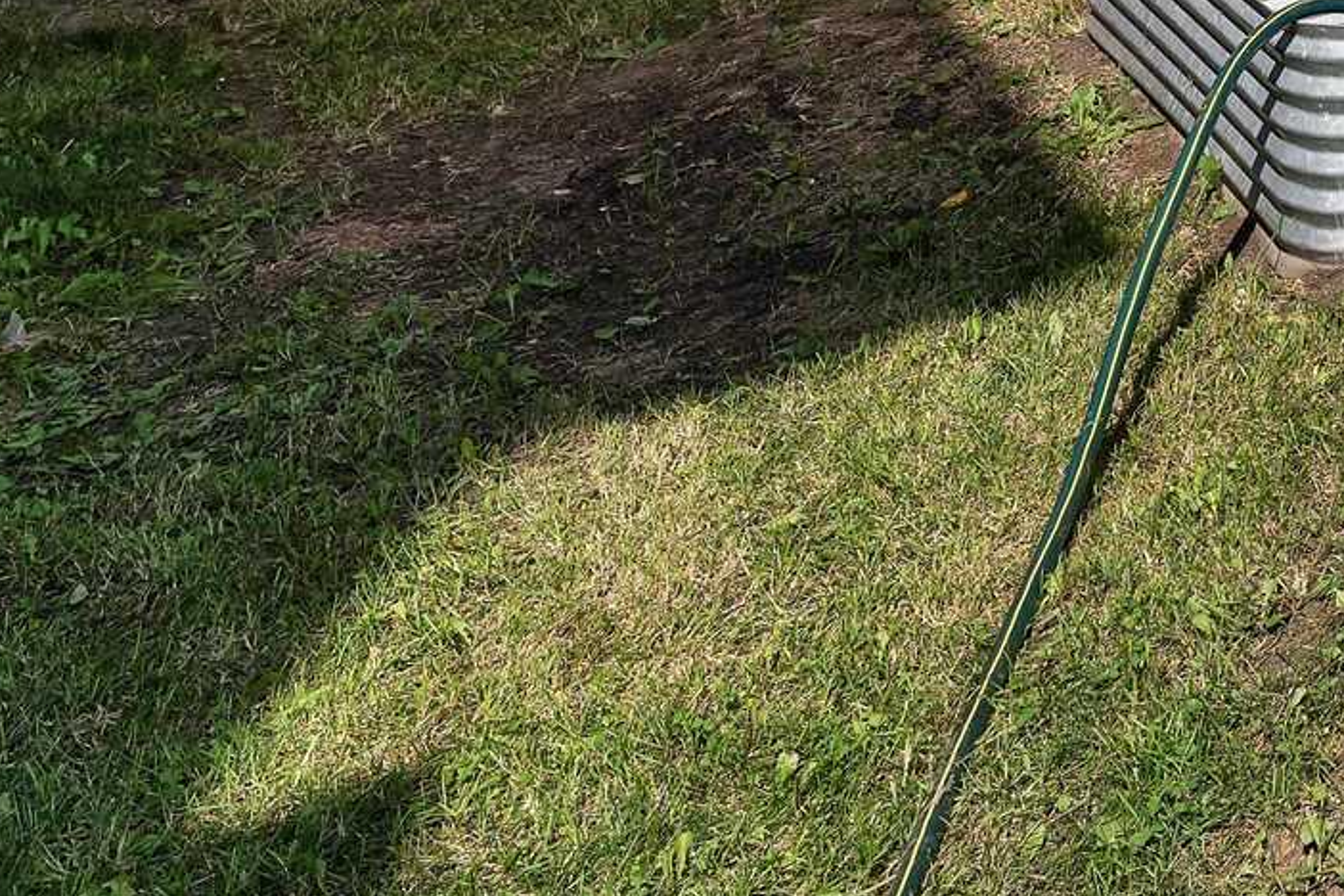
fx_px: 2711
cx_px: 2573
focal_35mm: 73
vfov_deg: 15.7
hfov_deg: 19.1
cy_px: -781
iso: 160
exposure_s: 1/500
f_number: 8
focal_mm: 16.6
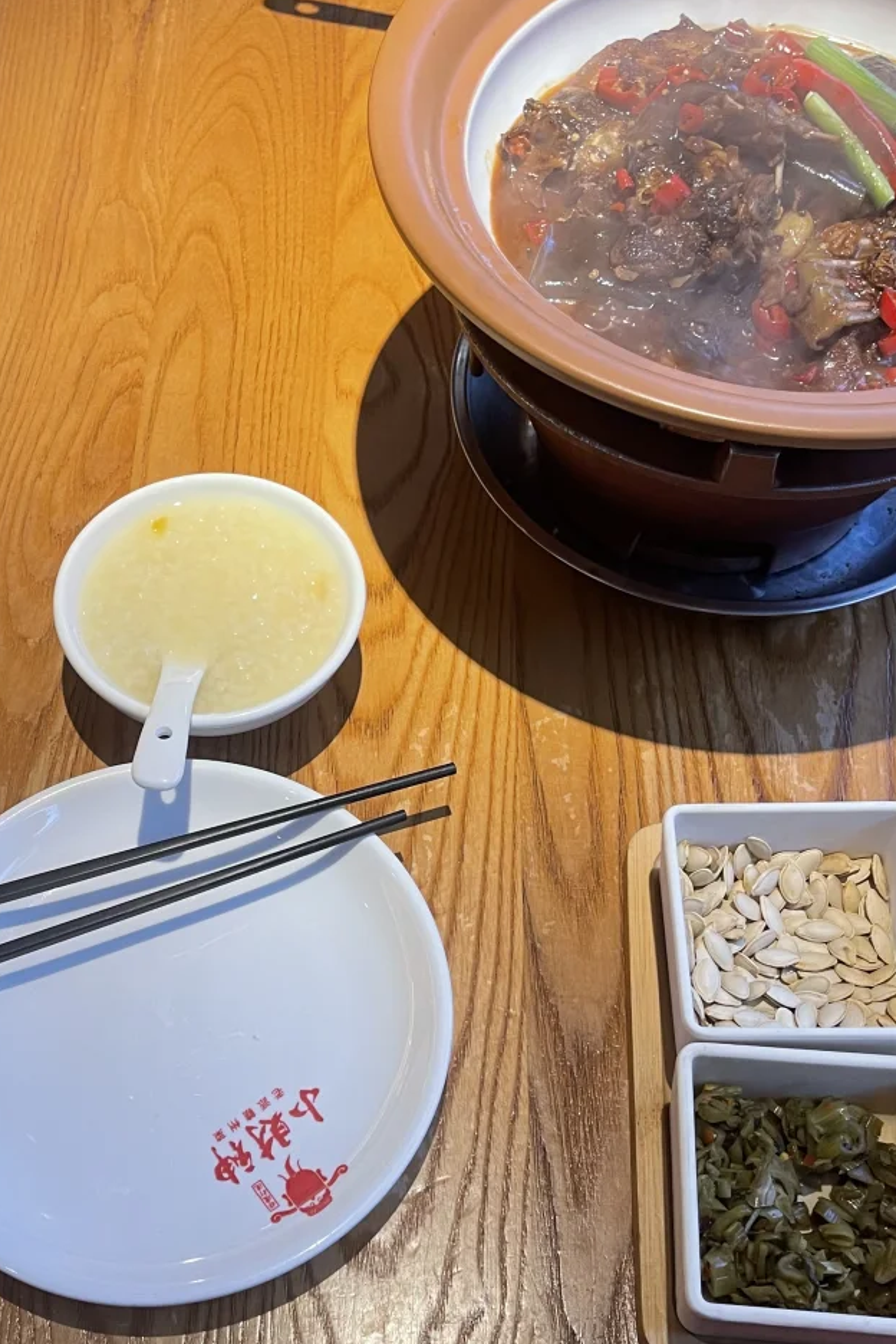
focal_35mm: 40
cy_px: 764
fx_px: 1493
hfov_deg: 33.2
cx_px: 329
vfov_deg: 48.3
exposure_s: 1/50
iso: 80
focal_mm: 5.1
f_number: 1.6
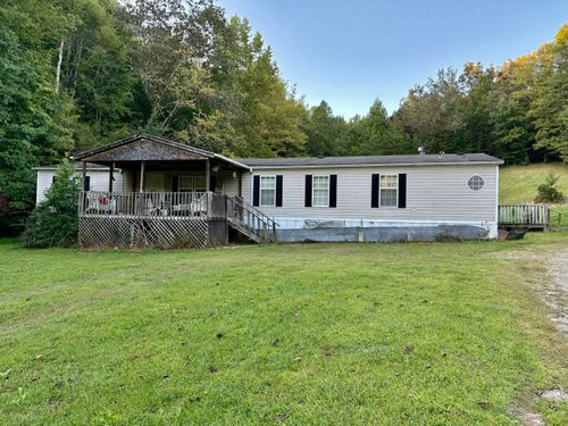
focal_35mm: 26
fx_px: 427
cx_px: 284
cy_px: 213
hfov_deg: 67.3
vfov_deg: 53.1
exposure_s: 1/236
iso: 125
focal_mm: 5.96
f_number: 1.6
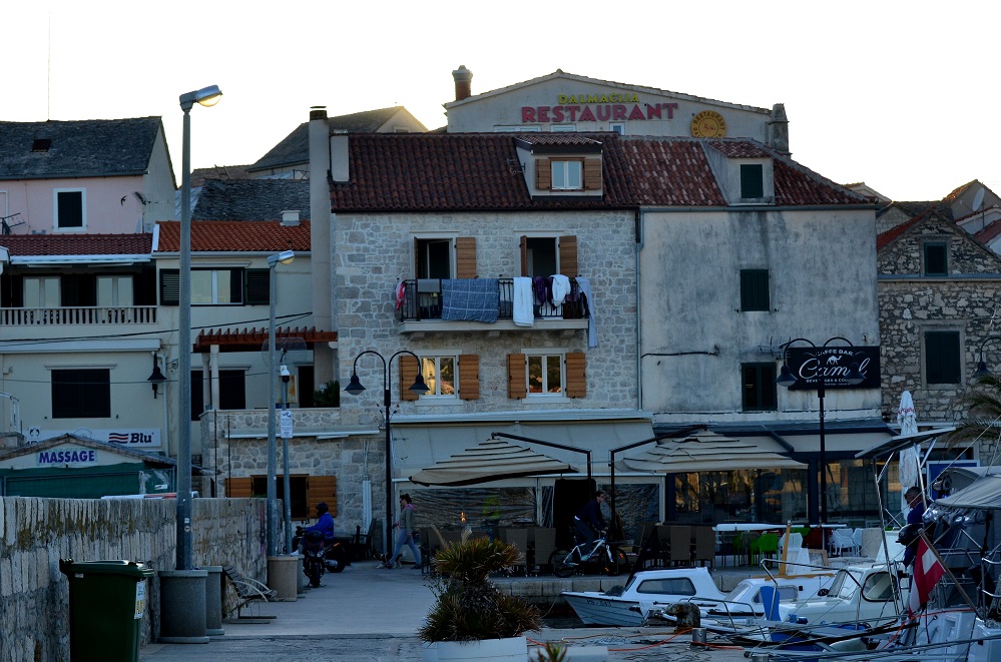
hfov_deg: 19.5
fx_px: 2913
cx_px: 500
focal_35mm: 105
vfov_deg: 13.0
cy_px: 331
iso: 400
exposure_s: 1/800
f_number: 5.6
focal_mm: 70
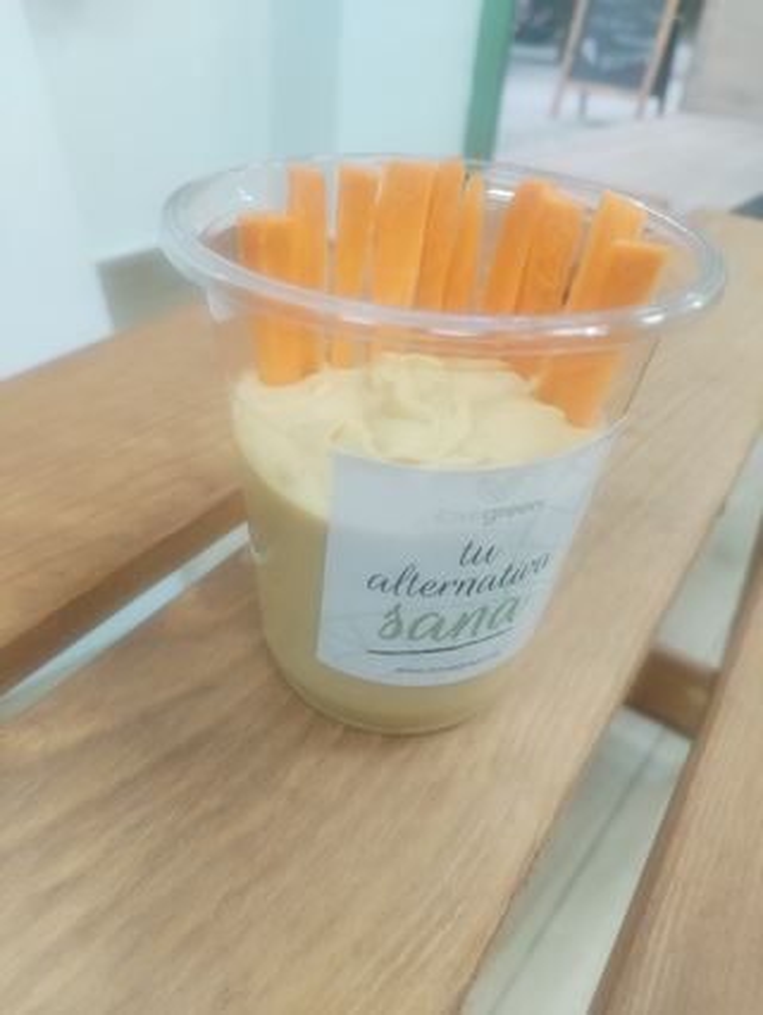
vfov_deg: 61.6
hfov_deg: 48.3
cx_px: 382
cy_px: 508
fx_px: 851
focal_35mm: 29
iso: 448
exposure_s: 1/50
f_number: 1.8
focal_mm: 4.75
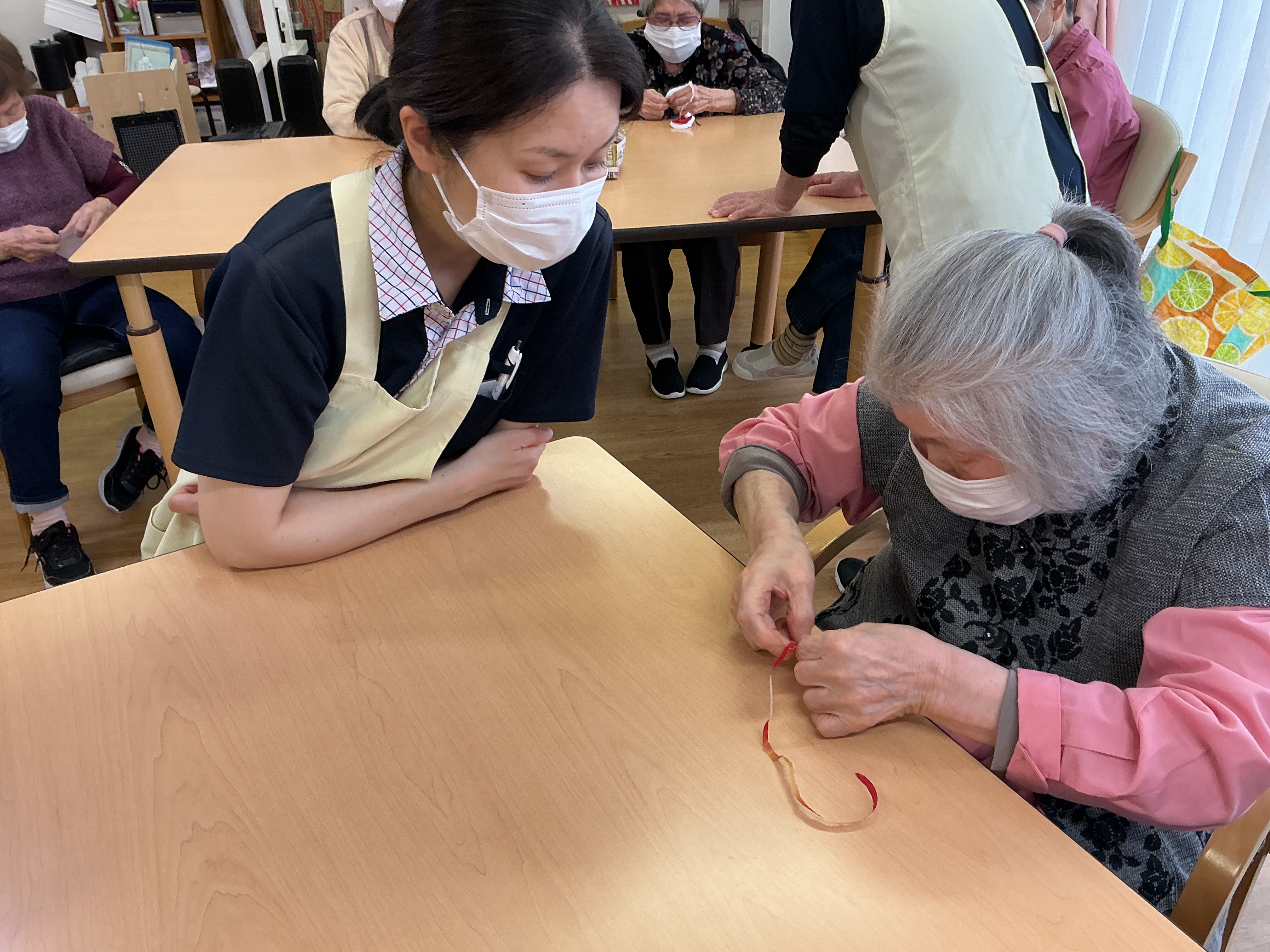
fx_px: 1064
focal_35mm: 29
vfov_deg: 48.2
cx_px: 635
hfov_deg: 61.7
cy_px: 476
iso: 50
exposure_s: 1/50
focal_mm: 3
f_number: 1.8
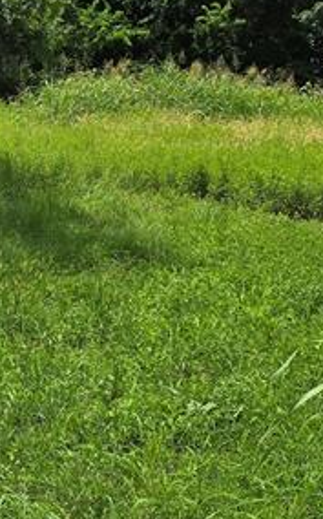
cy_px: 241
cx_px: -102
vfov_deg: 31.1
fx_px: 931
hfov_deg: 18.3
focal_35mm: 66
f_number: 1.7
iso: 12
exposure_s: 1/836
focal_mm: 6.3
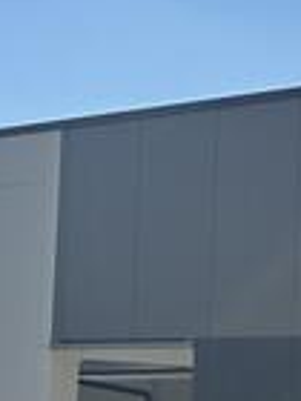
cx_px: 393
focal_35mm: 103
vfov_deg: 18.8
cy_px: 349
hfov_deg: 13.8
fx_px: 1194
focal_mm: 6.86
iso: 80
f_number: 1.78
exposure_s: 1/5263
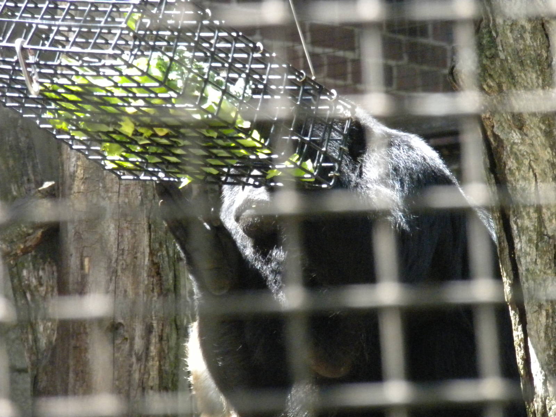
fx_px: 4176
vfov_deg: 5.7
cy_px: 208
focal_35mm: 260
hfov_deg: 7.6
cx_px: 278
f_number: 5.3
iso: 800
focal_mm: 46.2
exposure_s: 1/256
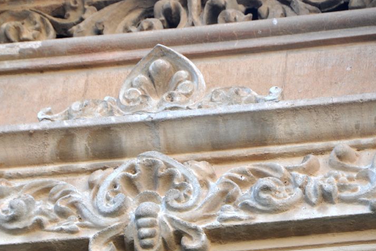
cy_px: 175
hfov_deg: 4.8
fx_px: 4481
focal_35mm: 429
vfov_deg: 3.2
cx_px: 152
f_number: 5.6
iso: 500
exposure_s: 1/320
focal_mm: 200
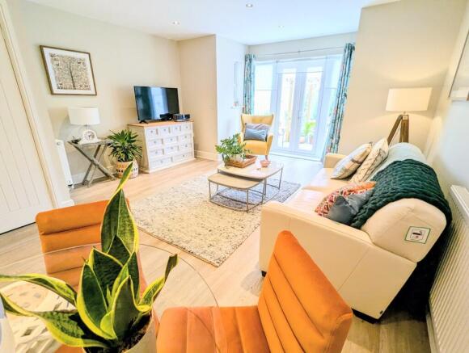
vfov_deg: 78.3
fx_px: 217
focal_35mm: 16
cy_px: 176
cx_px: 234
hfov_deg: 94.4
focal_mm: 2.35
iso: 128
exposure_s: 1/100
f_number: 2.2
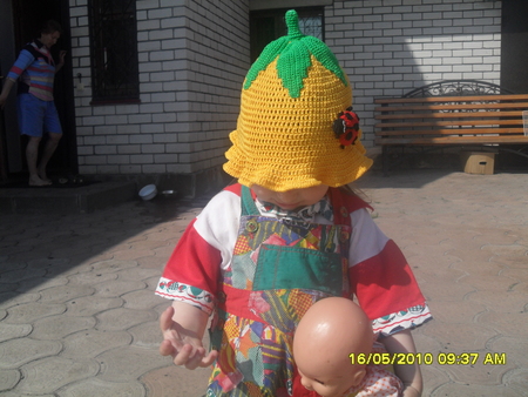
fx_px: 534
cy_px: 198
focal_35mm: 35
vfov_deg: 40.7
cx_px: 264
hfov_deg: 52.6
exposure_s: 1/250
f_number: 8.9
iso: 100
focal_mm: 6.2
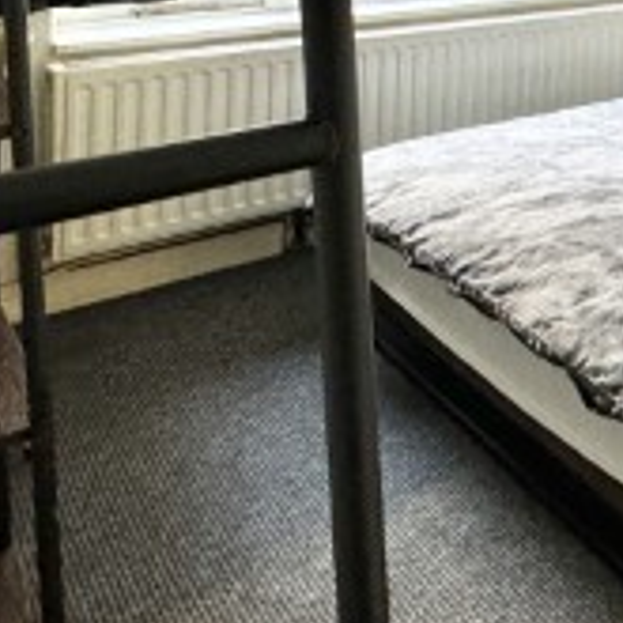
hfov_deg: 30.0
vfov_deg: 29.8
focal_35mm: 48
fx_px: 977
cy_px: -143
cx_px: 755
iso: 250
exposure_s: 1/99
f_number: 2.2
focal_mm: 2.22
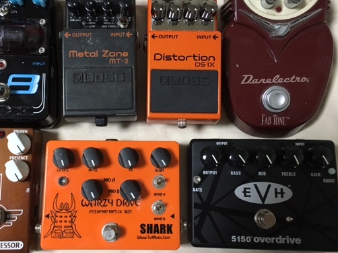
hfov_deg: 50.1
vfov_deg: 38.6
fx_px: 361
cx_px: 149
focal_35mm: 37
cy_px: 118
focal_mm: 4.15
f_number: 2.2
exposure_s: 1/30
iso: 160
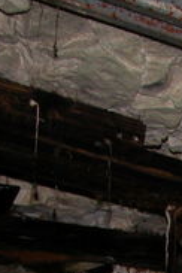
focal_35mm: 159
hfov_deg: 8.3
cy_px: 433
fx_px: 1206
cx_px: 340
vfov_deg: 12.2
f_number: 2.8
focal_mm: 9
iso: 100
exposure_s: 1/60
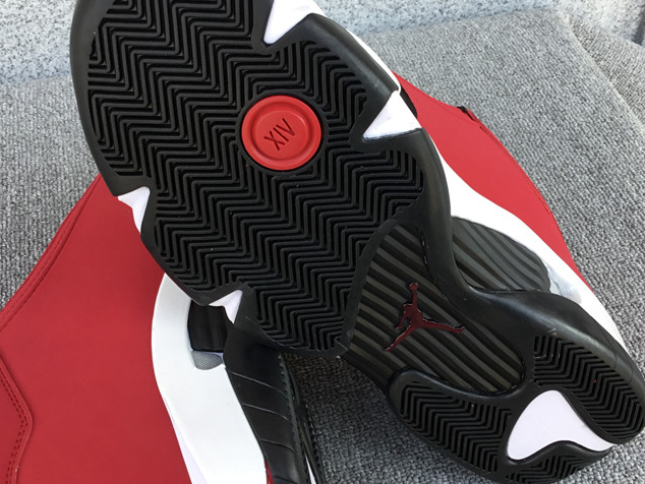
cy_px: 229
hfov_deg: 42.9
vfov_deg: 32.9
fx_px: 820
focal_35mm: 44
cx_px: 349
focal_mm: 3.3
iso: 25
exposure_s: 1/100
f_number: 2.4
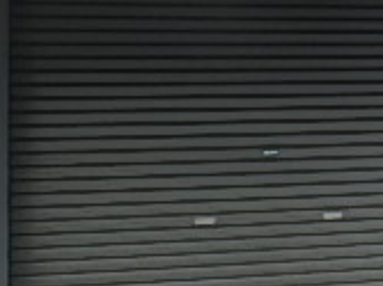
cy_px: 55
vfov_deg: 16.6
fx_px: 973
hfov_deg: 17.9
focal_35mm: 88
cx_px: 686
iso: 125
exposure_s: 1/800
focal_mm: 4
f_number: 3.8
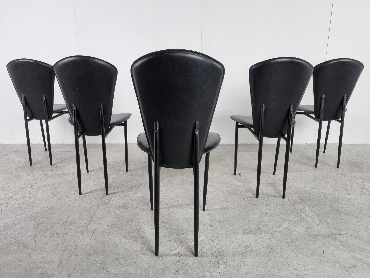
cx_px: 180
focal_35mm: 28
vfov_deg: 49.7
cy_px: 142
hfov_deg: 63.4
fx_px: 299
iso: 125
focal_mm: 5.4
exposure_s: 1/100
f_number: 1.8
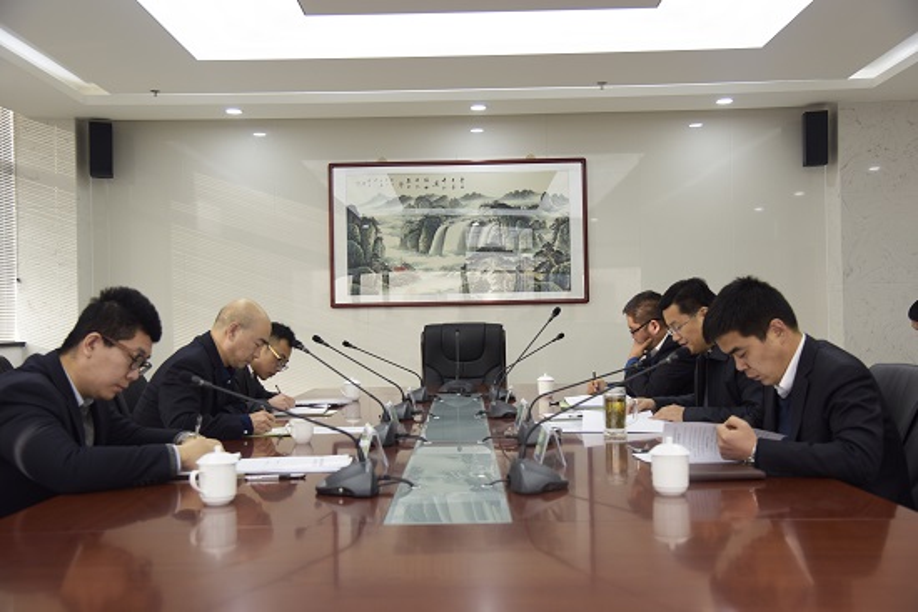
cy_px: 306
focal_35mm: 38
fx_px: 969
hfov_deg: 50.7
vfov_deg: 35.1
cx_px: 459
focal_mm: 38
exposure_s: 1/30
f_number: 5
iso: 160
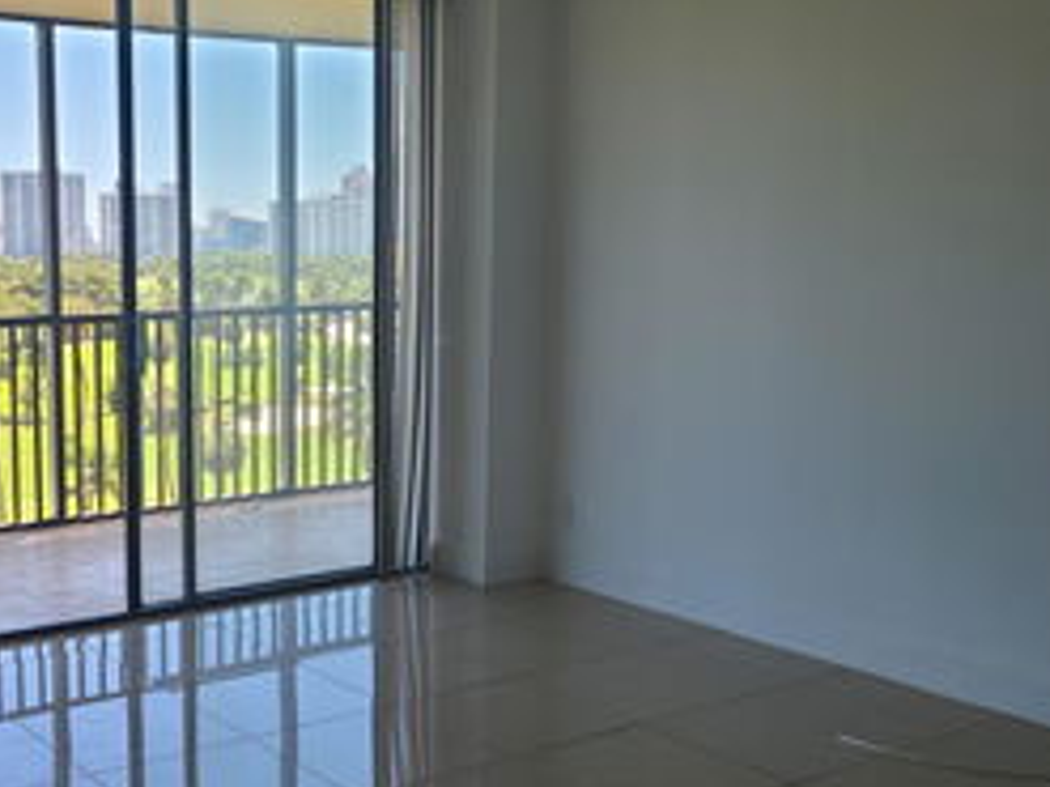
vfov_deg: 32.2
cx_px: 253
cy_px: 391
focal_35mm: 45
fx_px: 1364
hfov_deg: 40.8
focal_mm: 5.4
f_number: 1.8
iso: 40
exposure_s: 1/254
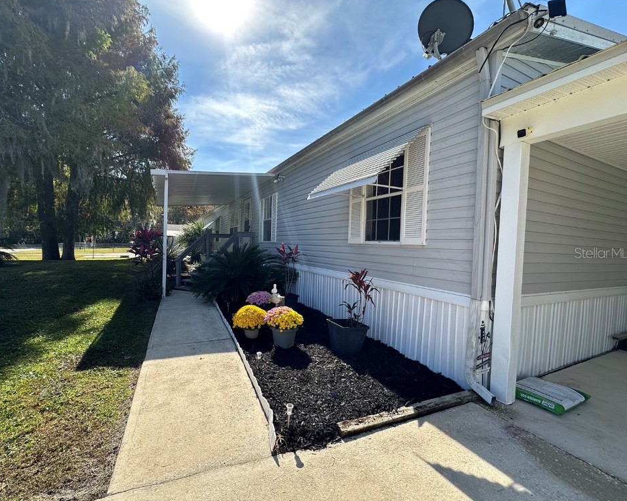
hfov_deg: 96.7
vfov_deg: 84.0
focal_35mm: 15
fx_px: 278
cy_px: 253
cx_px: 294
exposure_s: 1/1014
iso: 50
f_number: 2.2
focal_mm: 2.22
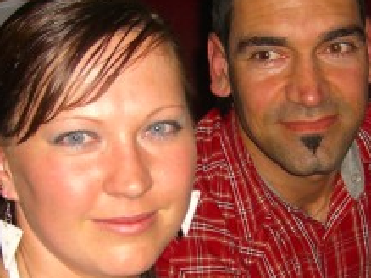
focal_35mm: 104
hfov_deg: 18.9
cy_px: 237
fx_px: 1114
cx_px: 227
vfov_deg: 14.1
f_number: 2.8
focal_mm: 7.9
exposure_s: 1/60
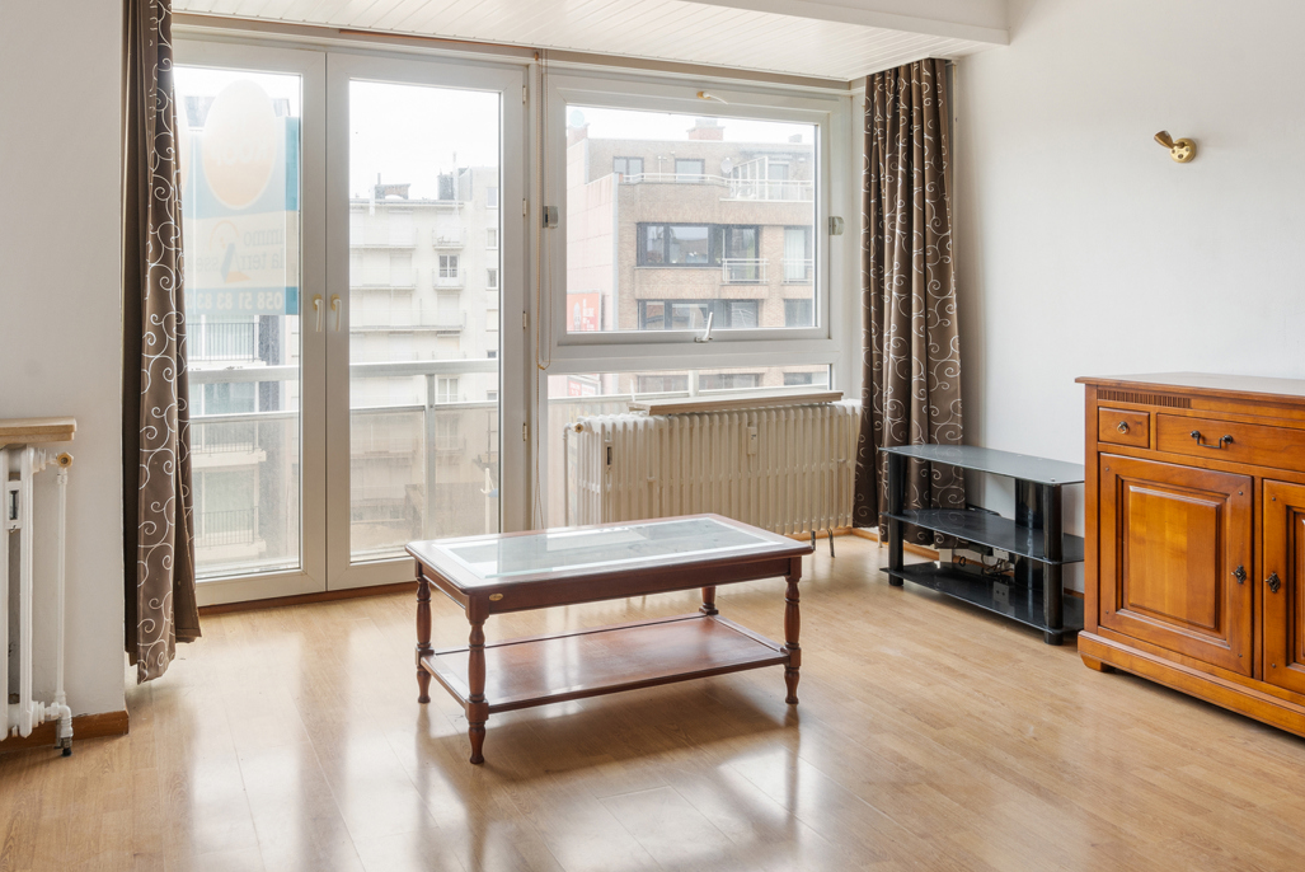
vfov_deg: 46.2
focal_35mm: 28
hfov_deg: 64.9
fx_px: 1016
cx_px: 527
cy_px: 356
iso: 250
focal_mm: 16
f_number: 11
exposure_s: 1/15
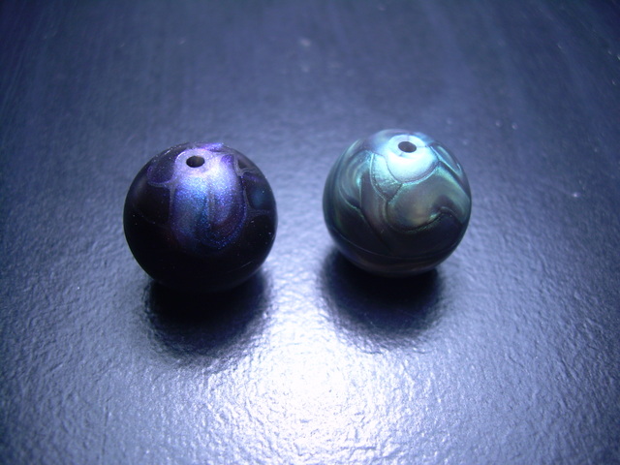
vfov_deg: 37.7
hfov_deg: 49.0
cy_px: 232
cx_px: 310
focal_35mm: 38
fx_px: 681
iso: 50
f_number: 2.8
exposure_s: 1/38.9
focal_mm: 6.3
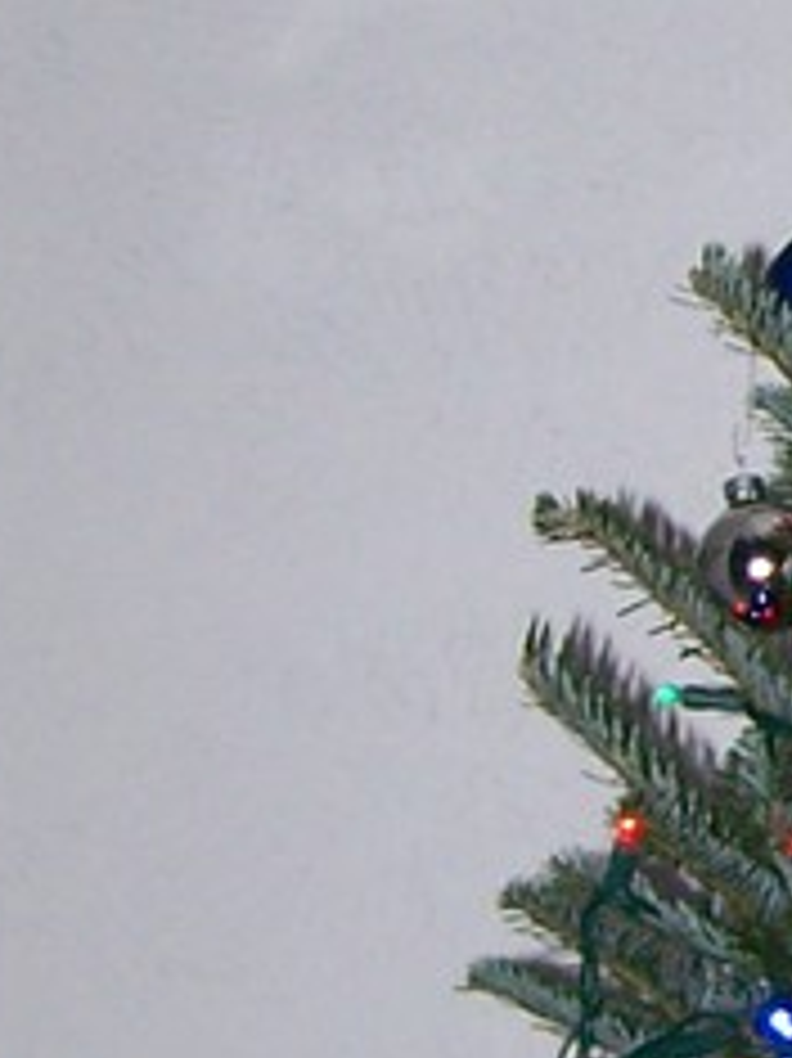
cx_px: 1519
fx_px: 6321
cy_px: 495
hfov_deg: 7.0
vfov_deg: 9.6
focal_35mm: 207
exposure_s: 1/60
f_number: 2.8
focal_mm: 6.3
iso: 80
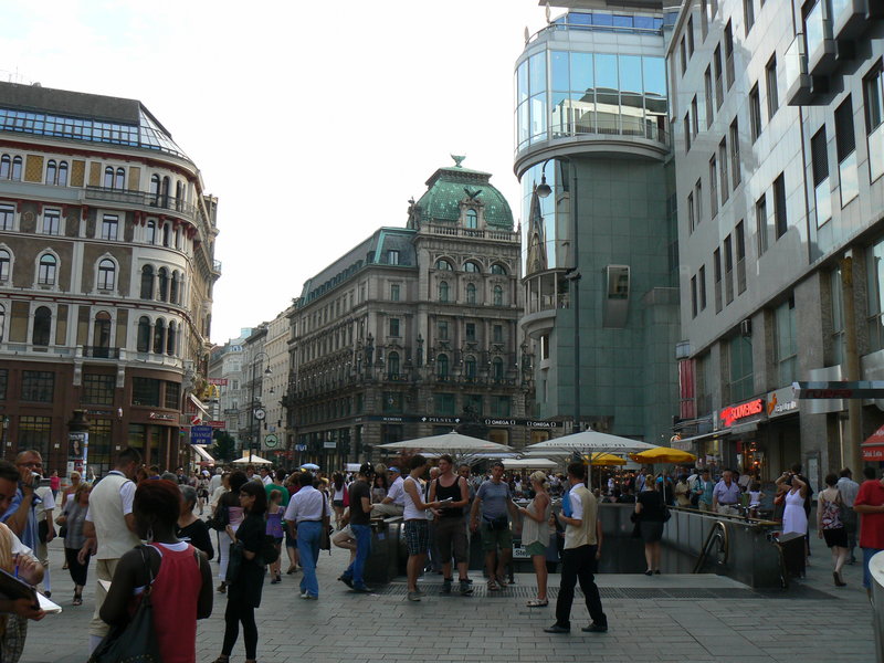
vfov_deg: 39.7
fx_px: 919
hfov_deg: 51.4
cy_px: 332
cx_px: 442
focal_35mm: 36
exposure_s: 1/125
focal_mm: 6
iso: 80
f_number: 4.5
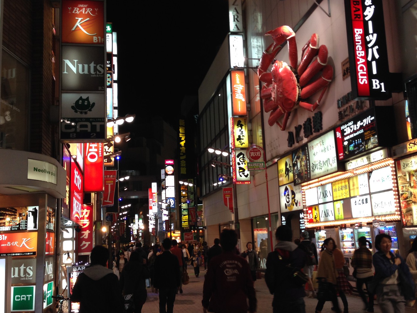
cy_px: 153
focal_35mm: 42
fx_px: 506
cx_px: 212
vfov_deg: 34.3
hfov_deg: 44.8
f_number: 2.4
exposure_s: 1/24
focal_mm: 4.12
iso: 50
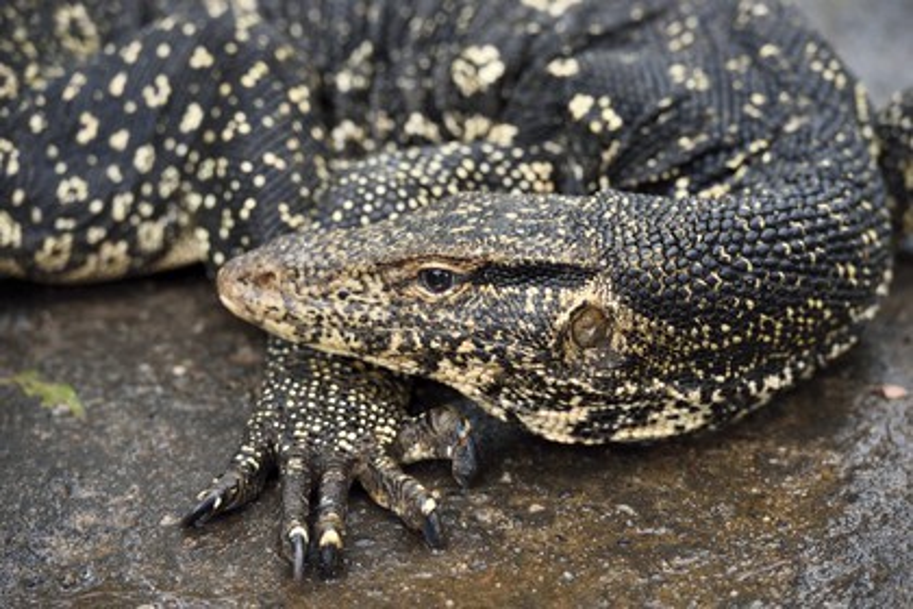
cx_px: 456
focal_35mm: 200
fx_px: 5072
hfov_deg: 10.3
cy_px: 304
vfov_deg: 6.9
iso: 800
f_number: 5.6
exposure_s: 1/100
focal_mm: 200
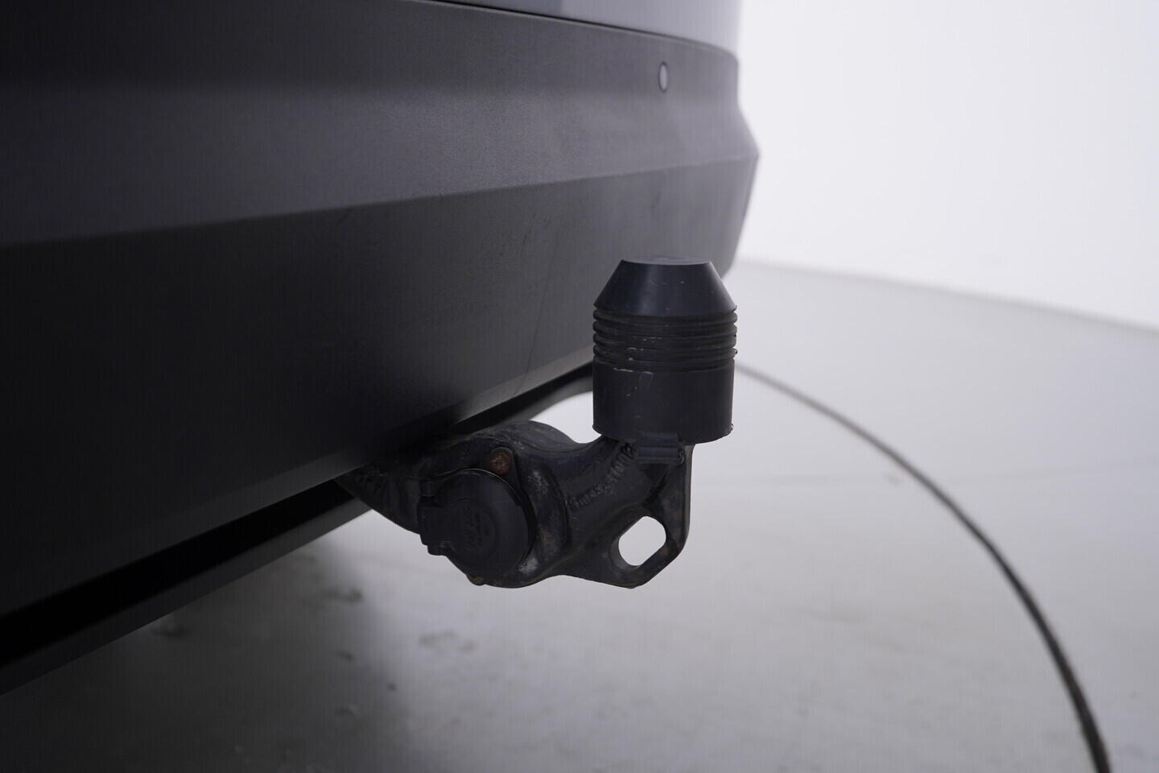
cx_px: 580
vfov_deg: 36.9
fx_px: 1159
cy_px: 386
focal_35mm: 36
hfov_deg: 53.1
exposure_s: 1/60
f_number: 3.5
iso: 125
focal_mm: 24
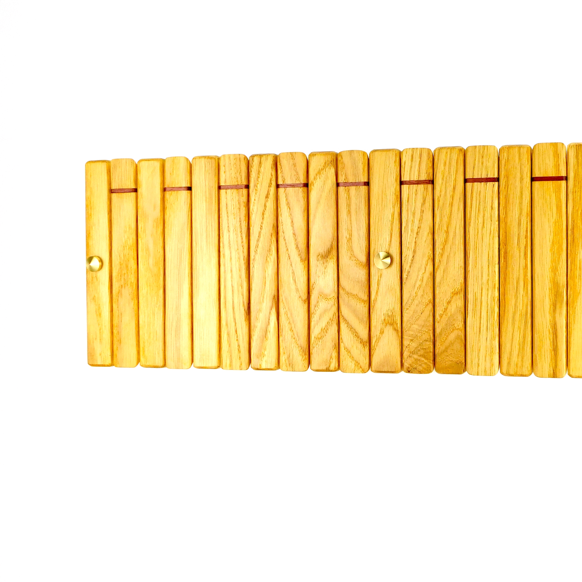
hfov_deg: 39.2
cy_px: 272
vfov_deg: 40.0
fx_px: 799
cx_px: 420
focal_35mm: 42
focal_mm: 5.3
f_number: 3.2
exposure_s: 1/400
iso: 125
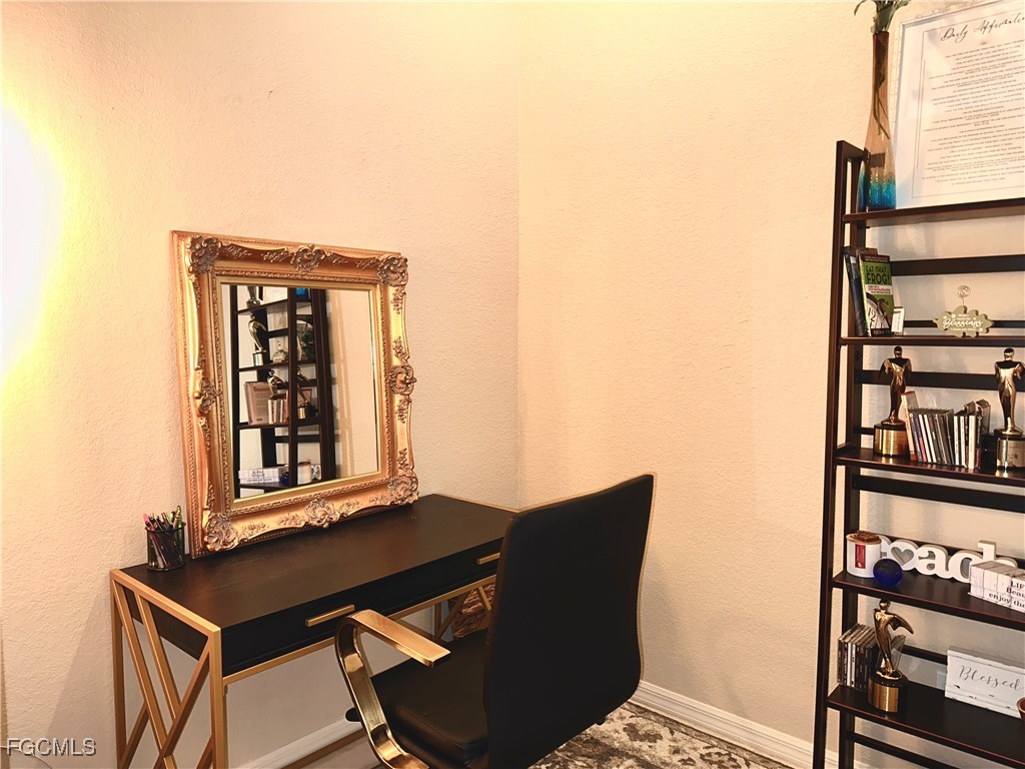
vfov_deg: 56.8
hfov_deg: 71.6
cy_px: 384
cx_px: 512
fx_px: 711
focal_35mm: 24
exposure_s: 1/22
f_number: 1.78
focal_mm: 6.86
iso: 80
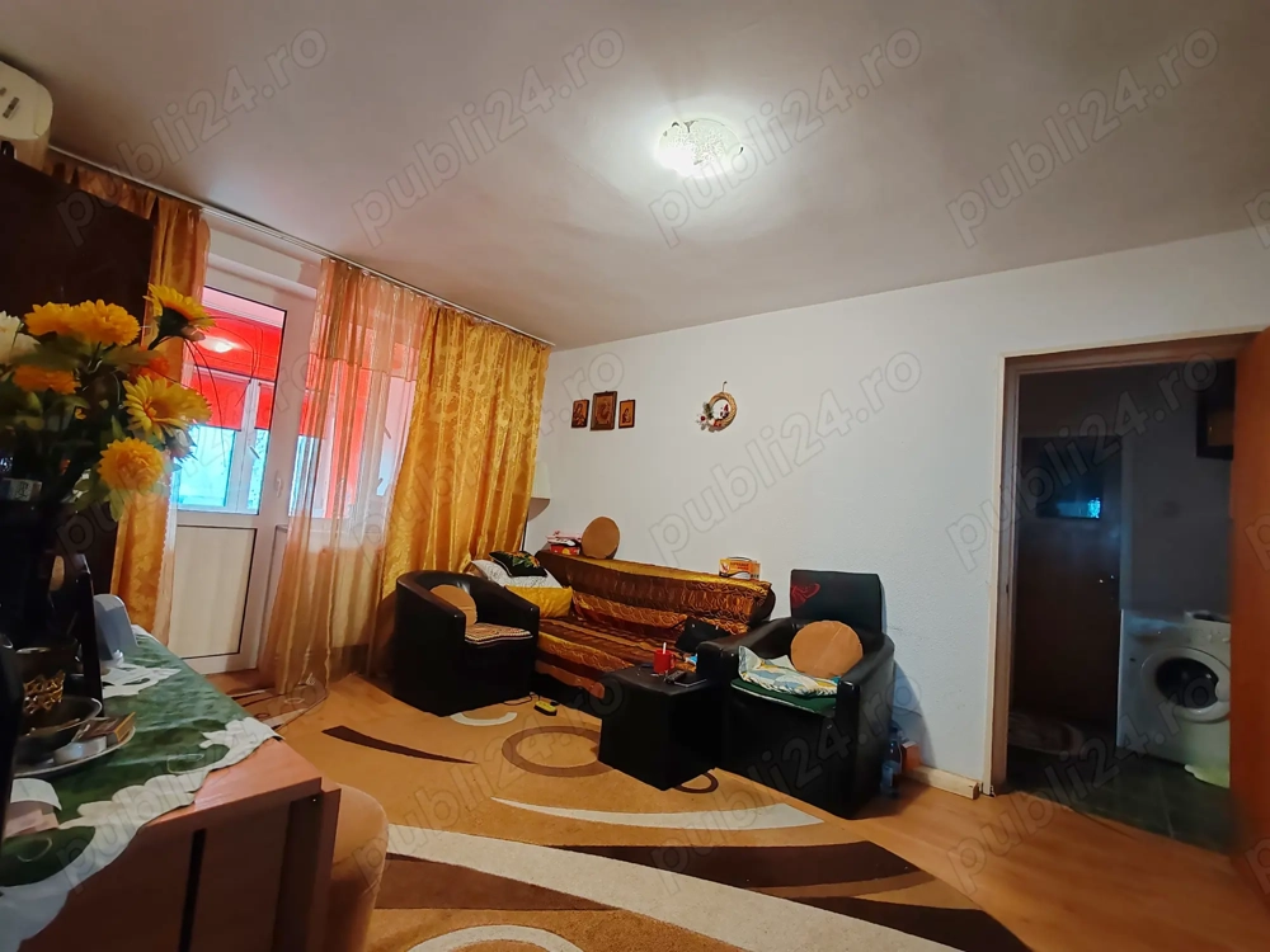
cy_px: 476
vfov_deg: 78.1
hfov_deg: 94.5
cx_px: 635
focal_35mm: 16
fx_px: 587
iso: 500
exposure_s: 1/25
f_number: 2.2
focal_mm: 1.96
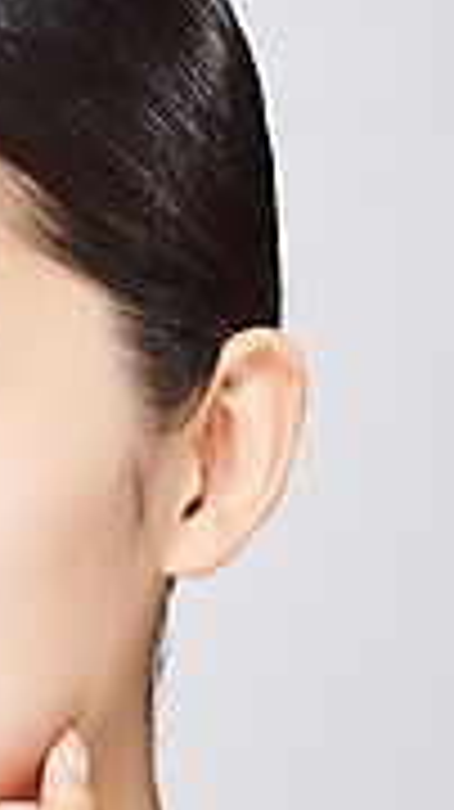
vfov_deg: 4.6
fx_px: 10013
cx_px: -119
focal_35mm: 467
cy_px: 711
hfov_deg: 2.6
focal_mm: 200
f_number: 11
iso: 64
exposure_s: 1/125
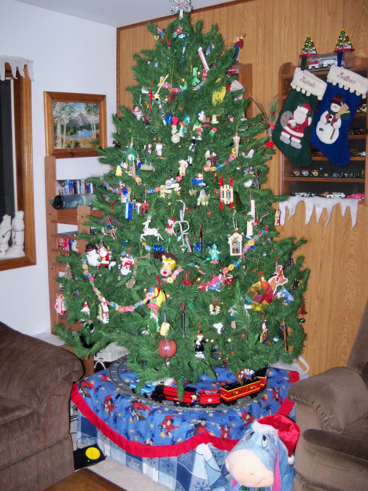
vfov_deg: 52.6
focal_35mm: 35
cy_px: 246
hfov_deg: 40.7
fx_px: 496
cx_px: 184
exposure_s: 1/30
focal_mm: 6.2
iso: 200
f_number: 3.5
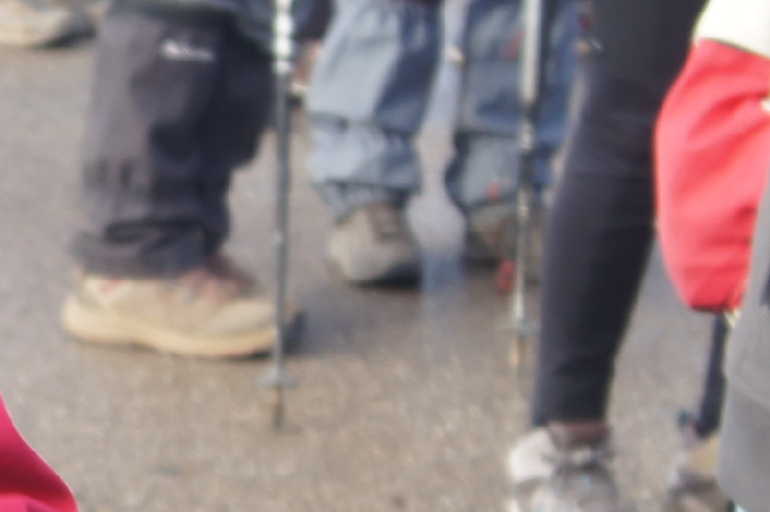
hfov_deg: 8.5
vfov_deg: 5.7
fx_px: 5107
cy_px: 290
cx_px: -265
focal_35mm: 239
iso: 100
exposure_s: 1/80
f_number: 5.6
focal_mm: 26
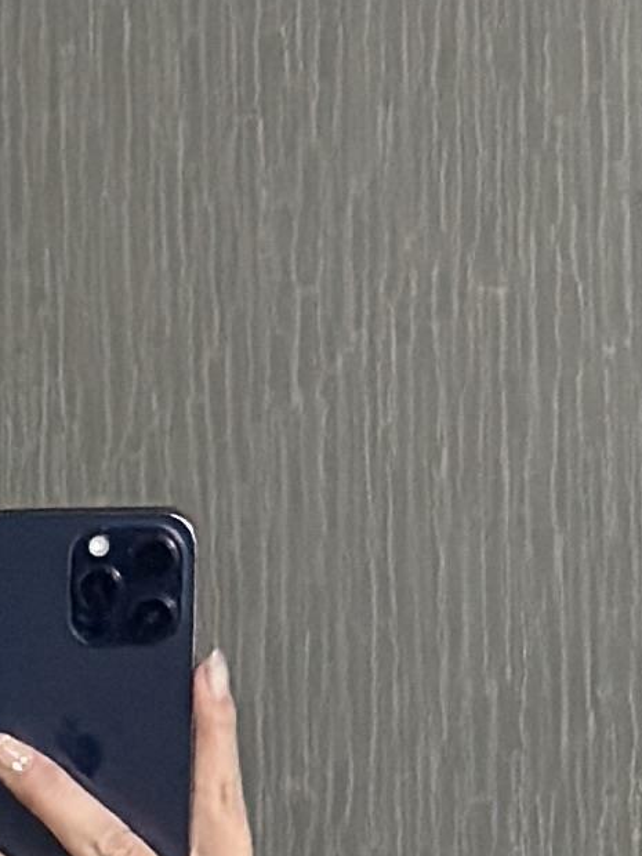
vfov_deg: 5.9
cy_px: 2656
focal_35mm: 312
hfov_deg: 4.7
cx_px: -409
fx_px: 7715
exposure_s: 1/50
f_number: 1.78
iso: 400
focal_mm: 6.86
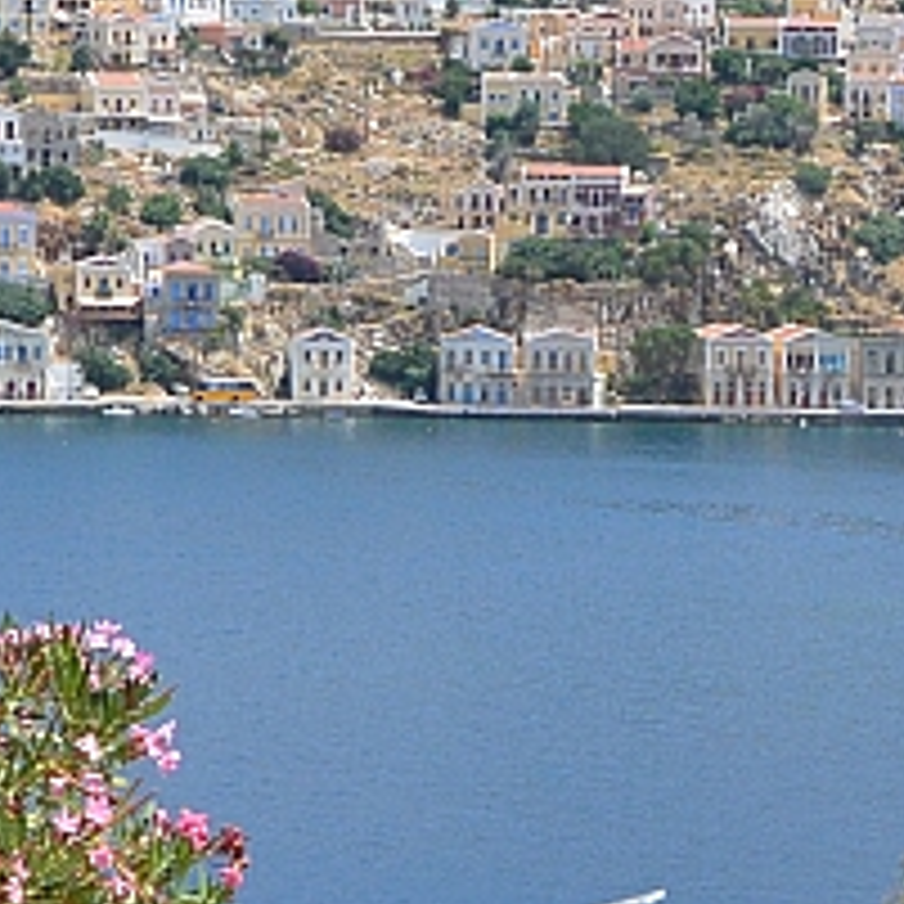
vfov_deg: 11.8
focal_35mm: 147
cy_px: 47
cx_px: 684
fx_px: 4343
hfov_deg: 11.8
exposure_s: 1/800
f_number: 5
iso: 160
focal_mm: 12.7
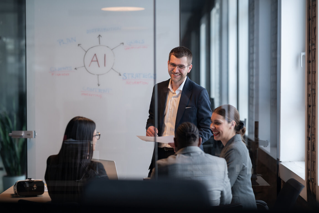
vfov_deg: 16.1
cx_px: 160
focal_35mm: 85
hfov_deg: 23.9
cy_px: 106
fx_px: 753
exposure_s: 1/320
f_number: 2
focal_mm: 85
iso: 320
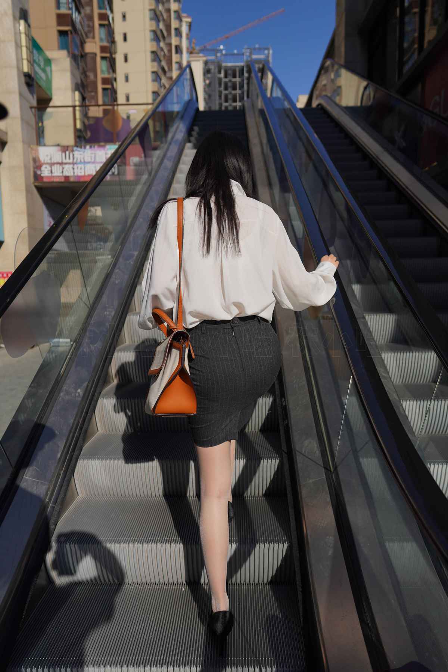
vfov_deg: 73.7
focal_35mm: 24
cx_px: 224
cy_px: 336
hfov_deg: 53.1
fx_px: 448
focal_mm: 24
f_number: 2.8
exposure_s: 1/4000
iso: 100
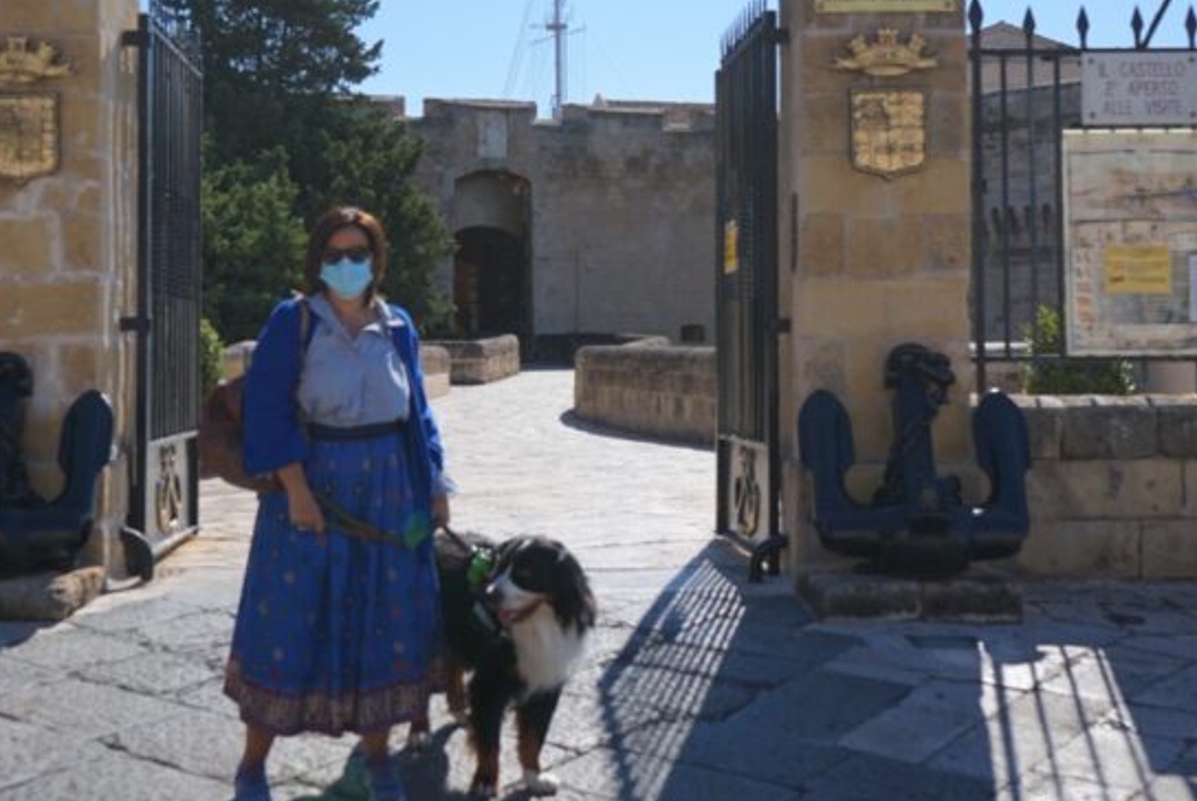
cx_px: 504
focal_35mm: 48
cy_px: 295
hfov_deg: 41.0
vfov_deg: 28.0
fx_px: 1598
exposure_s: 1/640
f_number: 5.6
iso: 100
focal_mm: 29
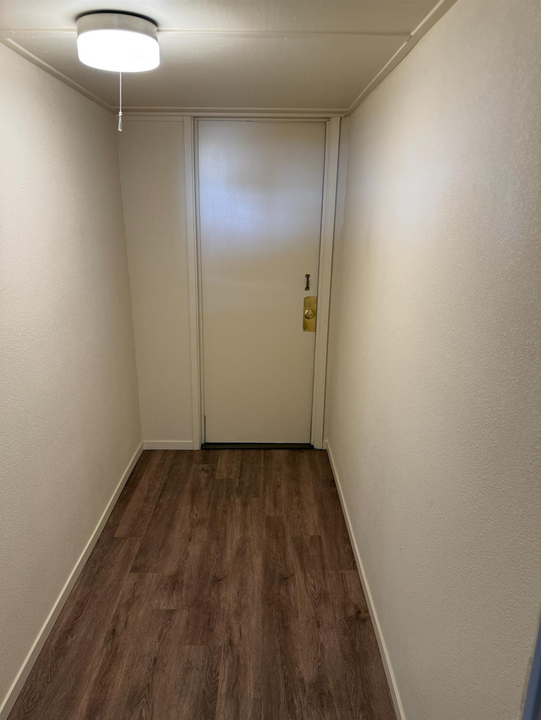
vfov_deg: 71.6
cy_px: 360
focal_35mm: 24
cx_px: 270
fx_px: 500
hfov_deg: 56.8
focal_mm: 6.76
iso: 125
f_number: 1.78
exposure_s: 1/60
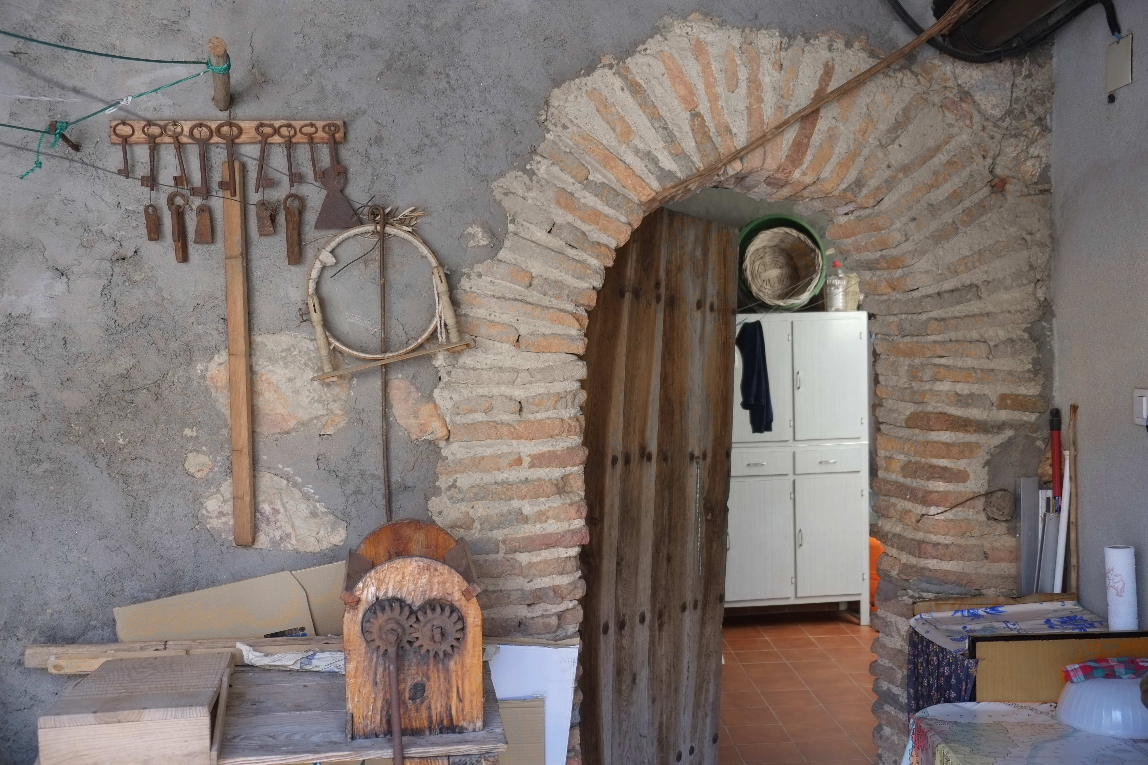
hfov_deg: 54.4
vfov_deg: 37.9
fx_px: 1116
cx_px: 574
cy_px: 382
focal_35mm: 35
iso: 200
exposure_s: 1/42
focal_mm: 23.3
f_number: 3.2
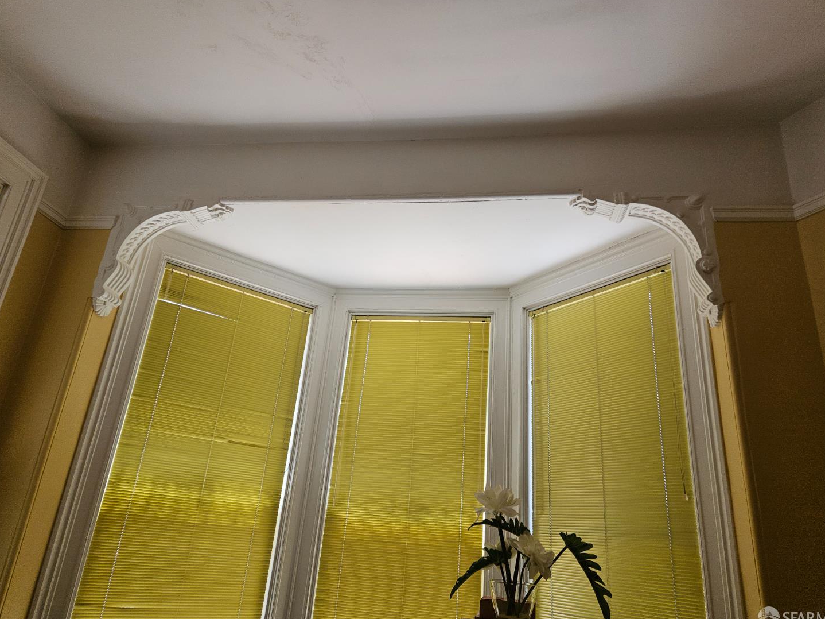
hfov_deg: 71.6
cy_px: 307
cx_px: 418
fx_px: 572
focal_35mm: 24
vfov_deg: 56.8
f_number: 1.8
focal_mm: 5.4
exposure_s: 1/120
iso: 50
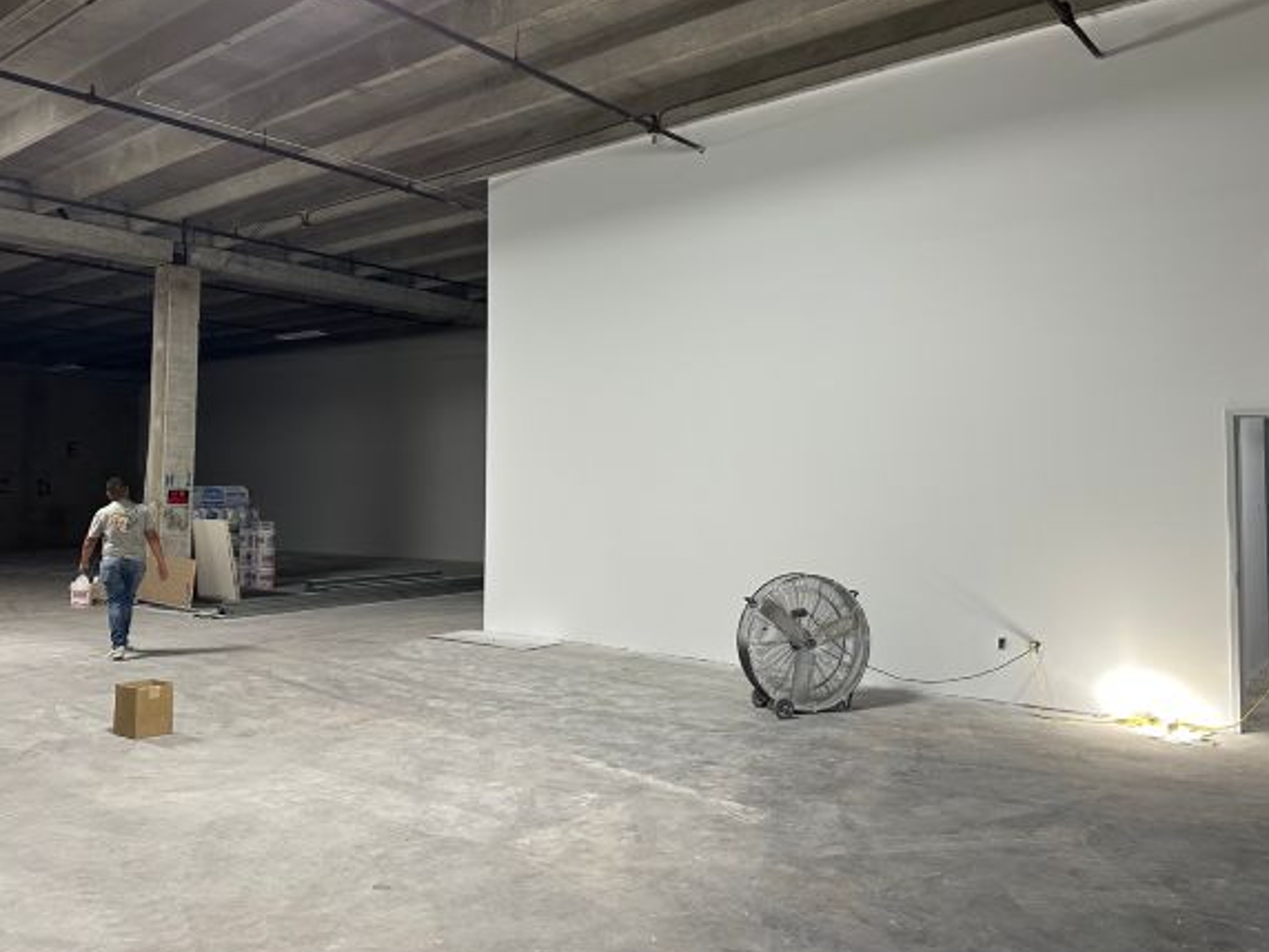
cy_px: 437
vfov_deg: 49.7
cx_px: 651
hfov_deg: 63.4
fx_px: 1026
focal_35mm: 28
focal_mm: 6.86
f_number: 1.78
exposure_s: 1/120
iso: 200
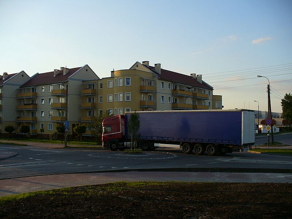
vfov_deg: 38.7
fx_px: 312
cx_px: 146
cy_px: 110
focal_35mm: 37
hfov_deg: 50.1
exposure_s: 1/500
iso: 80
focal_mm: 6.1
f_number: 2.8
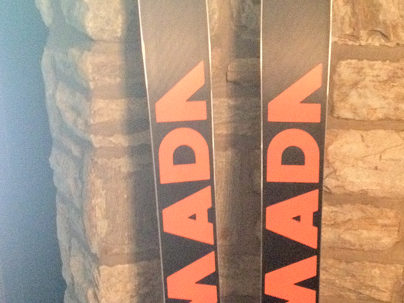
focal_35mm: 74
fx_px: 864
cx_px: 282
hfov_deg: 26.1
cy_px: 217
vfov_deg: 19.8
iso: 800
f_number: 2.4
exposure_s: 1/15
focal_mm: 4.28
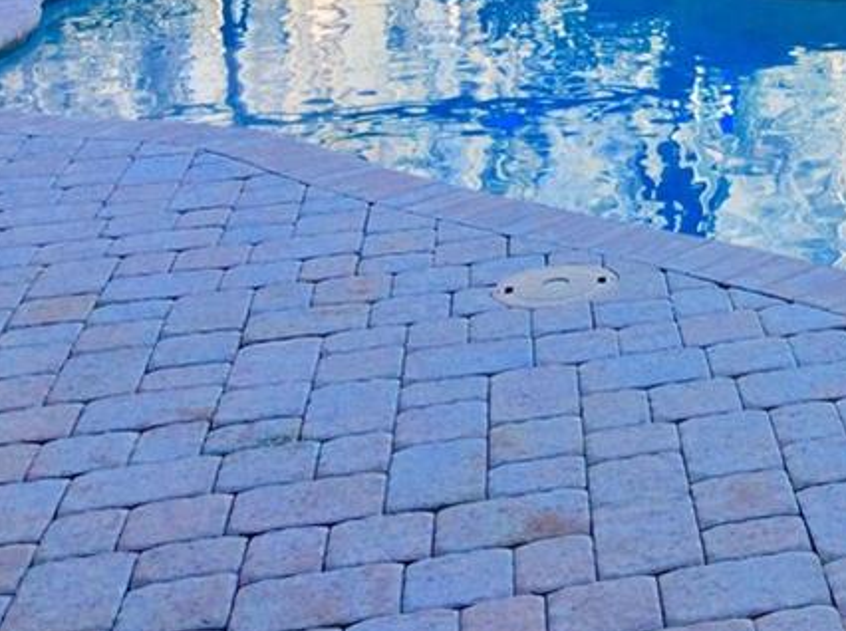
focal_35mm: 77
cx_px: 969
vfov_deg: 18.4
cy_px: -42
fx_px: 1879
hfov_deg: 23.5
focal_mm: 3.3
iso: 32
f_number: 2.4
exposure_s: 1/128
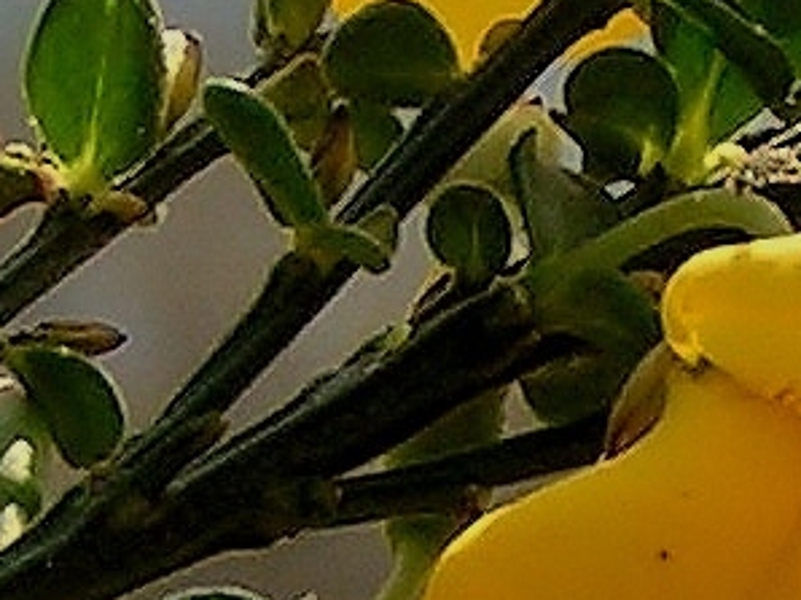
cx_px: 1005
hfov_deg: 3.3
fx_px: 13688
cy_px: 891
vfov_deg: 2.5
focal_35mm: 592
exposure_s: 1/400
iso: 50
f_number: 5
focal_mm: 13.2
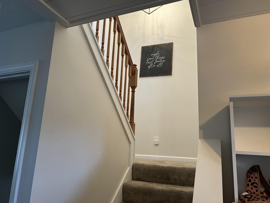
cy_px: 102
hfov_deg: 67.3
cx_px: 135
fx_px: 203
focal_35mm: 26
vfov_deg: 53.1
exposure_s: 1/60
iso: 100
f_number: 1.5
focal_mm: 5.7
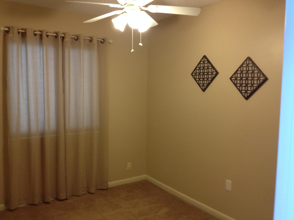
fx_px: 297
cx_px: 147
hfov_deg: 52.6
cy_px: 110
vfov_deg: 40.7
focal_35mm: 35
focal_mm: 4.28
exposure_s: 1/20
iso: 200
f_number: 2.4
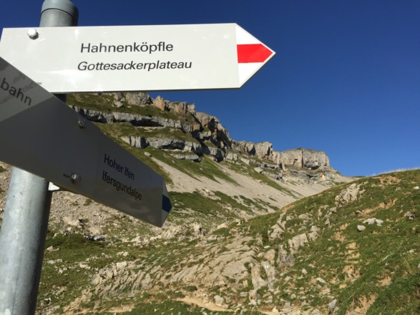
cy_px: 158
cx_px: 210
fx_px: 352
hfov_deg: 61.7
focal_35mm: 29
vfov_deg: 48.2
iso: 32
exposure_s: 1/2326
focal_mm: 4.15
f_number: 2.2
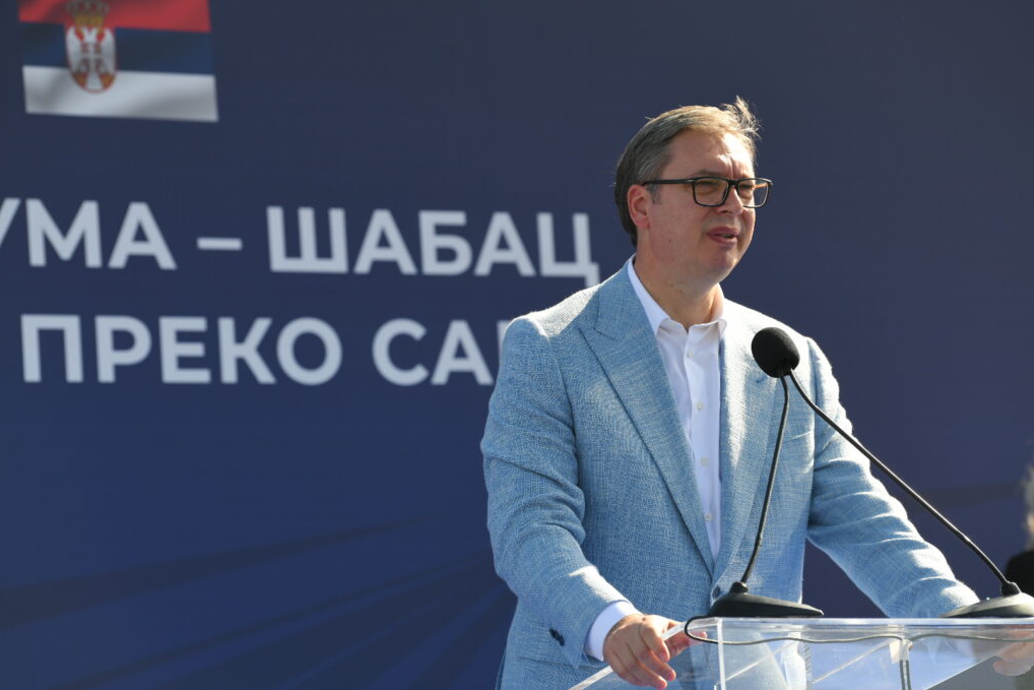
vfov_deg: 7.6
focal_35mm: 181
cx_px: 515
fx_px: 5199
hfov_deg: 11.4
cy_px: 344
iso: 200
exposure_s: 1/800
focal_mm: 180
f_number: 4.5
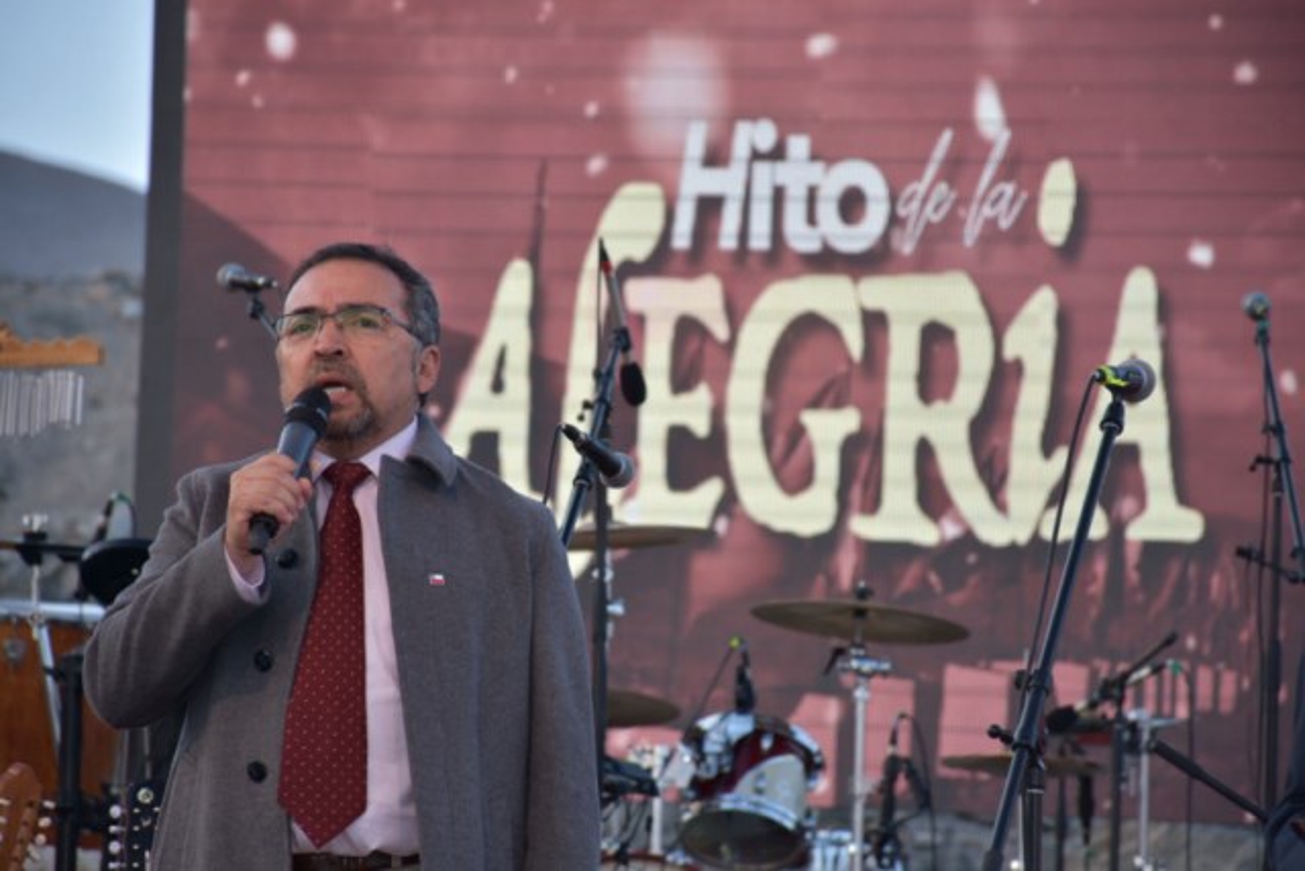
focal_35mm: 210
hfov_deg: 9.8
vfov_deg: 6.5
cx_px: 652
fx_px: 7614
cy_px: 436
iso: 110
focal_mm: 140
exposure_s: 1/125
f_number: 5.6
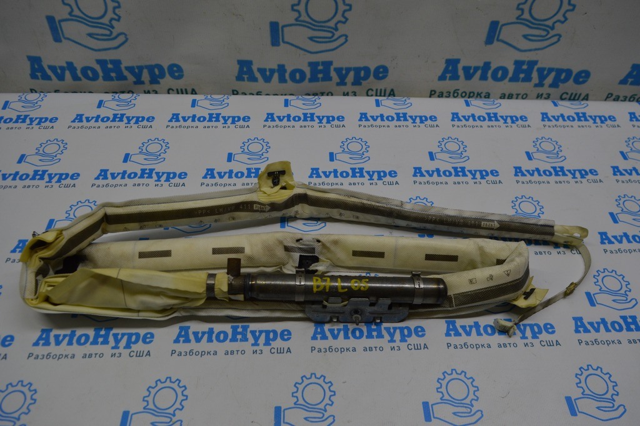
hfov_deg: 67.4
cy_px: 213
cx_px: 320
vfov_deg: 47.9
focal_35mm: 27
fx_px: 480
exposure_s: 1/125
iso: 400
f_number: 5.6
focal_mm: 18
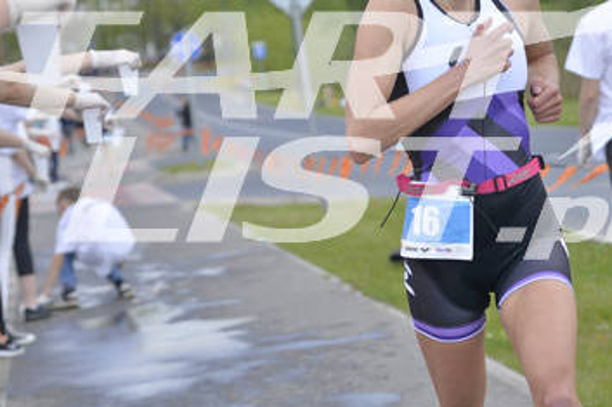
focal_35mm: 127
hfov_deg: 16.1
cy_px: 107
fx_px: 2158
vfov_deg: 10.8
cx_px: 317
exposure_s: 1/2500
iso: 400
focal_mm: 70
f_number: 4
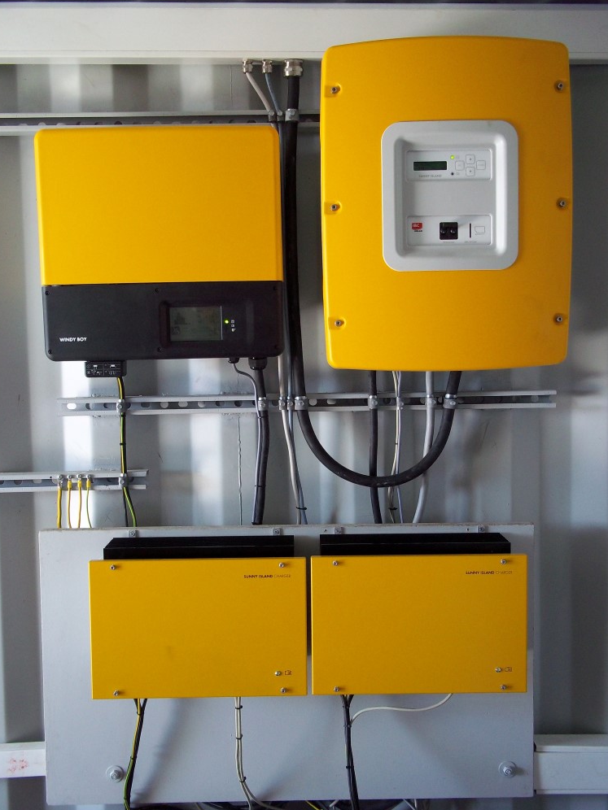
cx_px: 302
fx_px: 866
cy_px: 399
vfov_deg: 50.1
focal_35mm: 37
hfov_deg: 38.7
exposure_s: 1/30
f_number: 3.1
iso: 156
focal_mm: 6.5
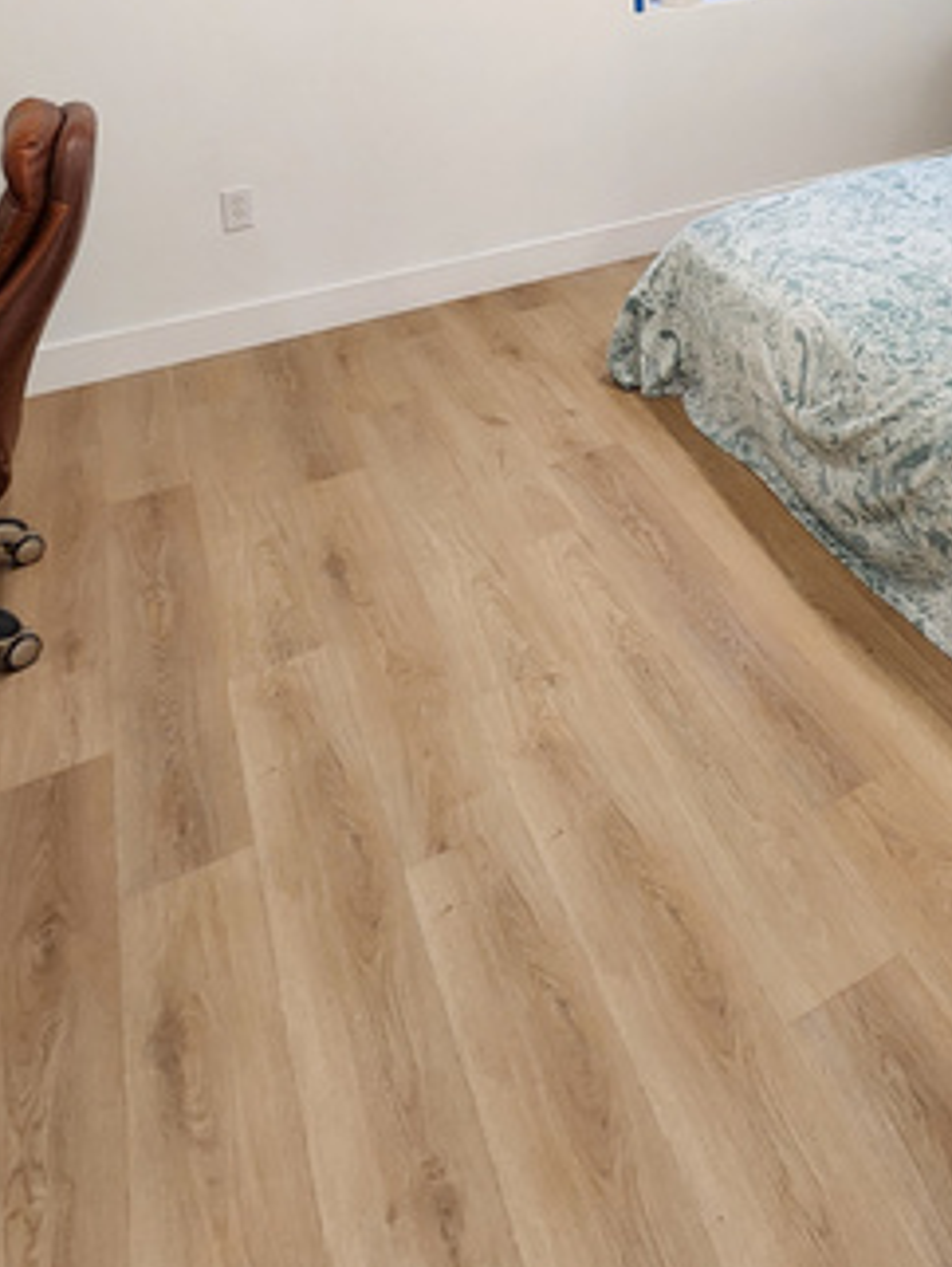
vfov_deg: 44.6
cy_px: -122
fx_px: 1135
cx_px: 826
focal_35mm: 31
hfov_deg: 42.4
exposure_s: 1/40
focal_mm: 2.2
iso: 320
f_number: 2.2
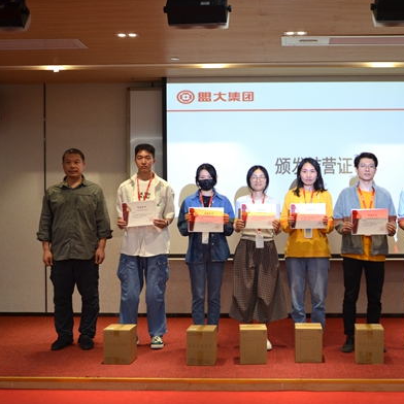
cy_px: 203
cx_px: 258
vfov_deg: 34.9
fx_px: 642
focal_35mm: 49
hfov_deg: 34.7
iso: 800
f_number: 4
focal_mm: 25
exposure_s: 1/60
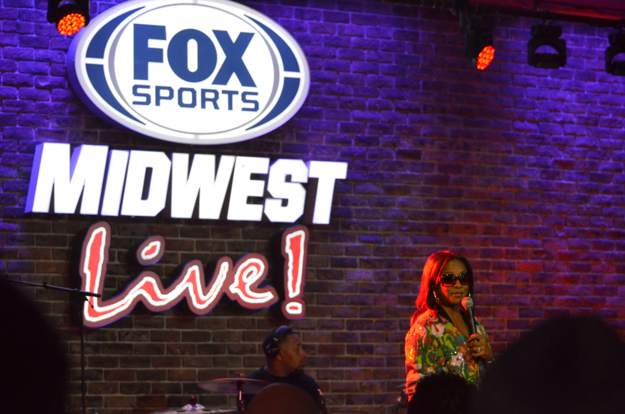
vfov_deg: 13.4
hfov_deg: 20.1
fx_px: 1767
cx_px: 312
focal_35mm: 102
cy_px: 207
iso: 3200
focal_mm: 68
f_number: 4.5
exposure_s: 1/200
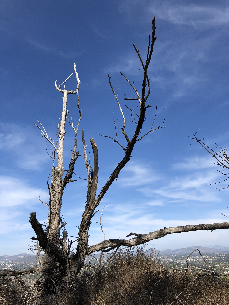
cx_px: 114
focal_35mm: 28
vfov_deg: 63.4
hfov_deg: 49.7
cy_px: 152
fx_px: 247
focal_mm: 4
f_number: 1.8
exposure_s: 1/2288
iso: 25
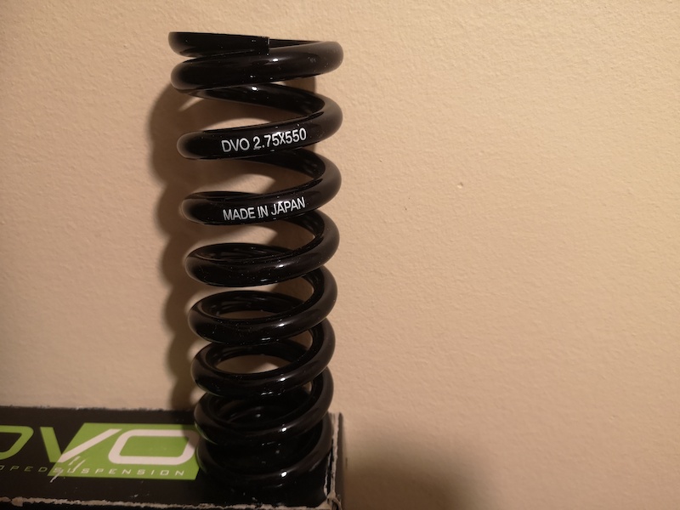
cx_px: 340
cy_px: 255
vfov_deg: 51.4
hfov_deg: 65.3
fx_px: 530
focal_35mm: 27
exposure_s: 1/30
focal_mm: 3.95
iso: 200
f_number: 1.8
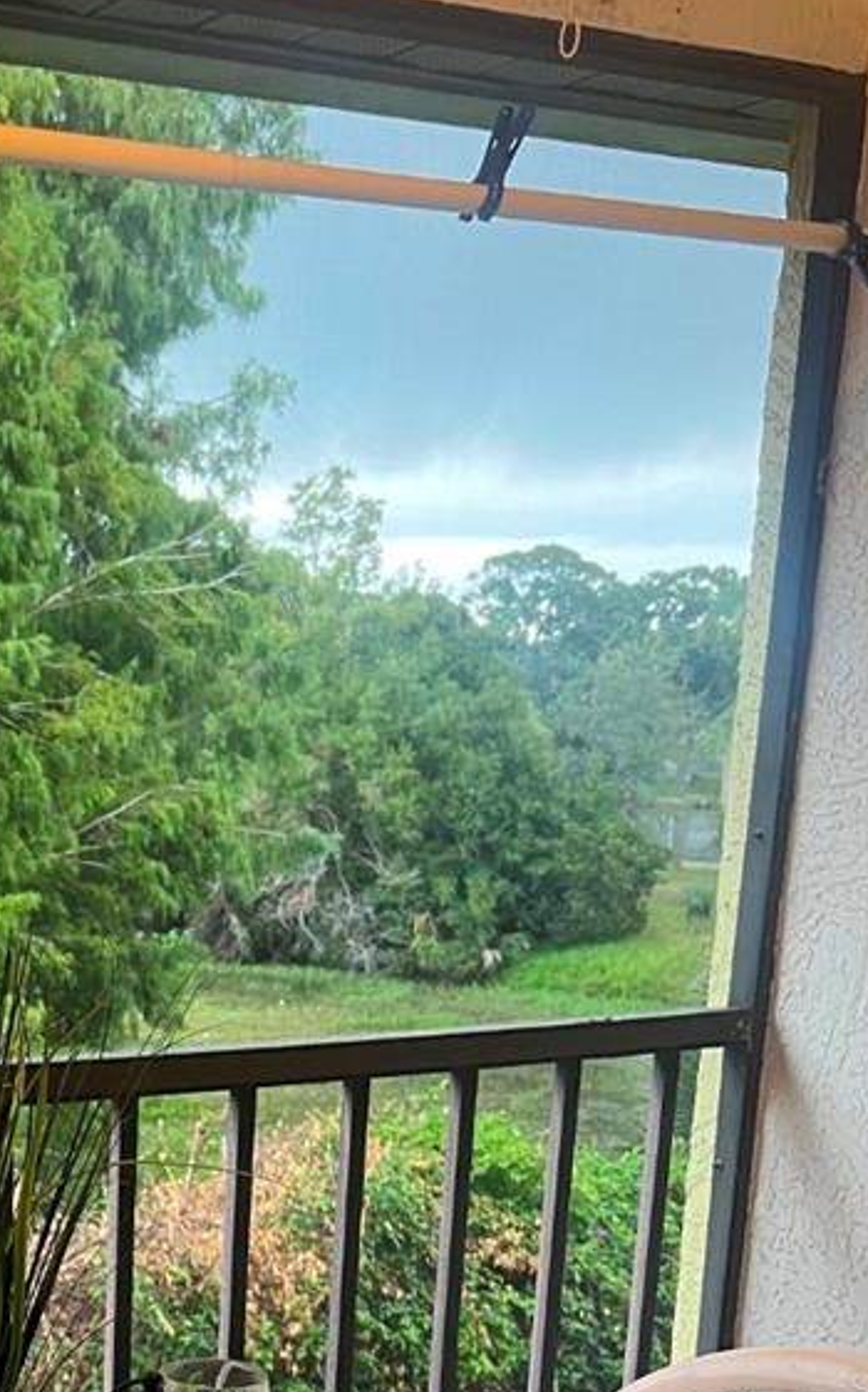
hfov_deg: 21.0
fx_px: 2236
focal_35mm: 59
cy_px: 1387
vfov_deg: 31.9
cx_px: -72
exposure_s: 1/60
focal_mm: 5.7
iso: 100
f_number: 1.5
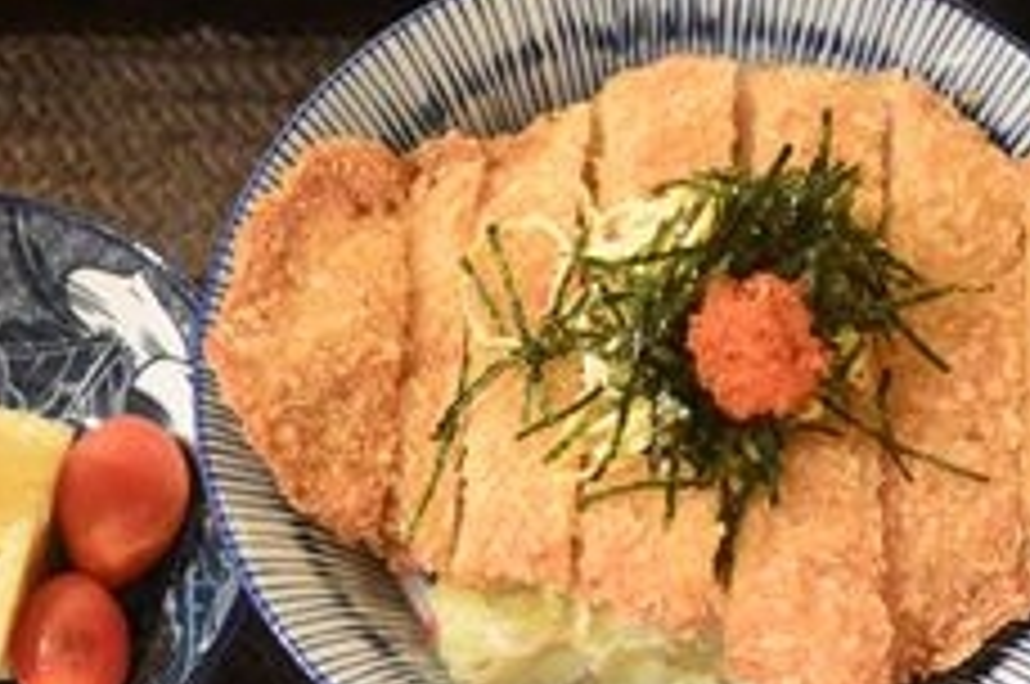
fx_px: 3057
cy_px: 263
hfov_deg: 19.1
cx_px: 711
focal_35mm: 107
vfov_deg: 12.8
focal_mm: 18.5
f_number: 1.8
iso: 800
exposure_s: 1/80
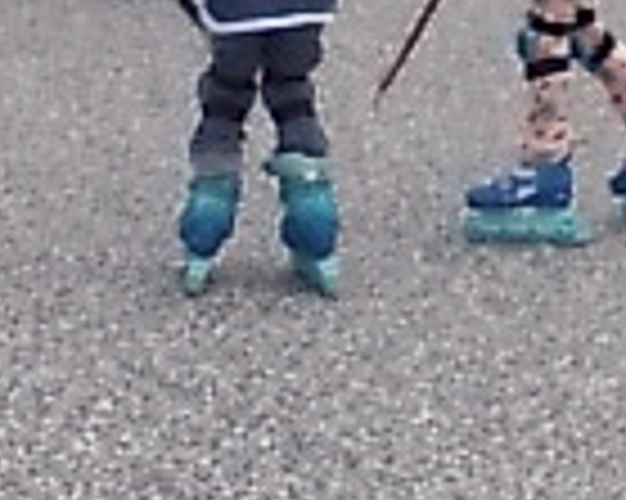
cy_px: -144
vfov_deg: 11.6
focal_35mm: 130
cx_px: 324
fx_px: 2407
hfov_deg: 14.8
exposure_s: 1/1053
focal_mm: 3.73
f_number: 3.5
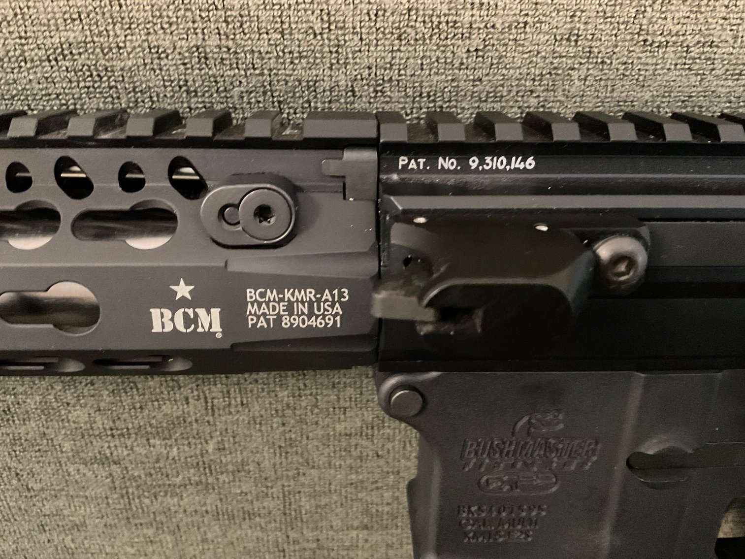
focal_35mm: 29
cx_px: 372
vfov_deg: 48.2
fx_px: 624
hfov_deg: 61.7
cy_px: 280
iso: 500
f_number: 1.8
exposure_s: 1/17
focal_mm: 3
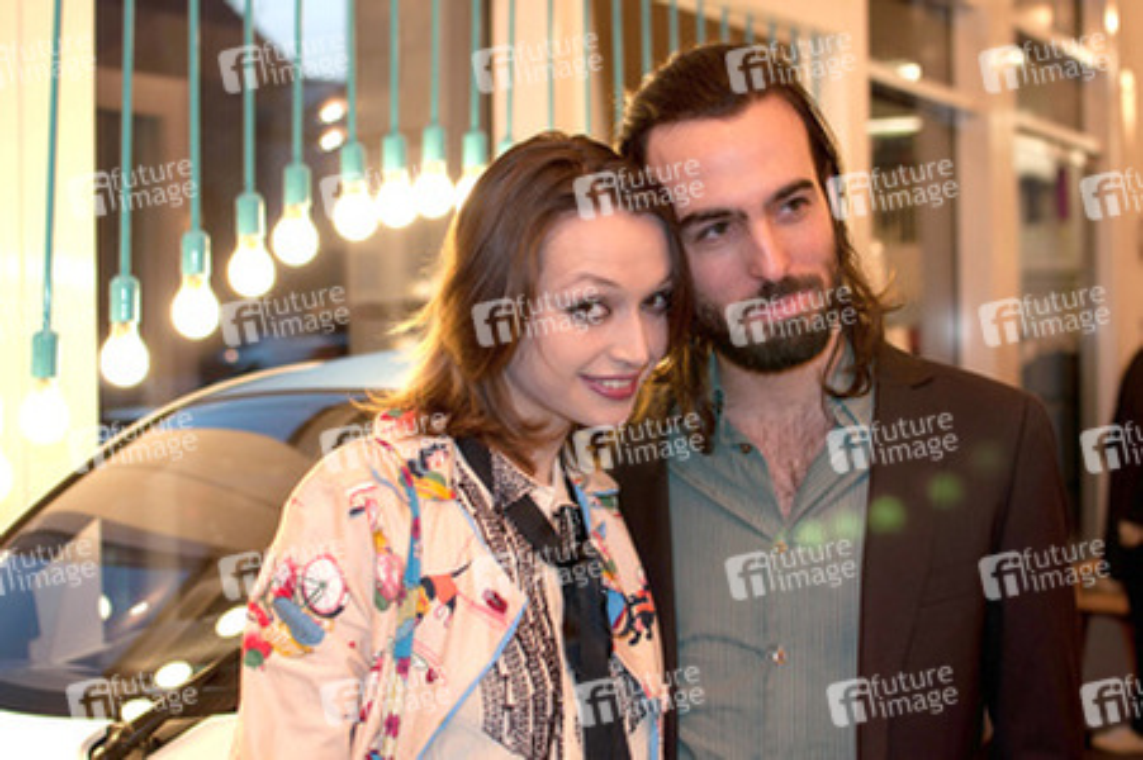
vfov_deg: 25.7
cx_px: 572
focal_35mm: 52
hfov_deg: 37.9
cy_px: 380
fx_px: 1666
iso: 320
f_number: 2.8
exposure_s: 1/125
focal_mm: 35
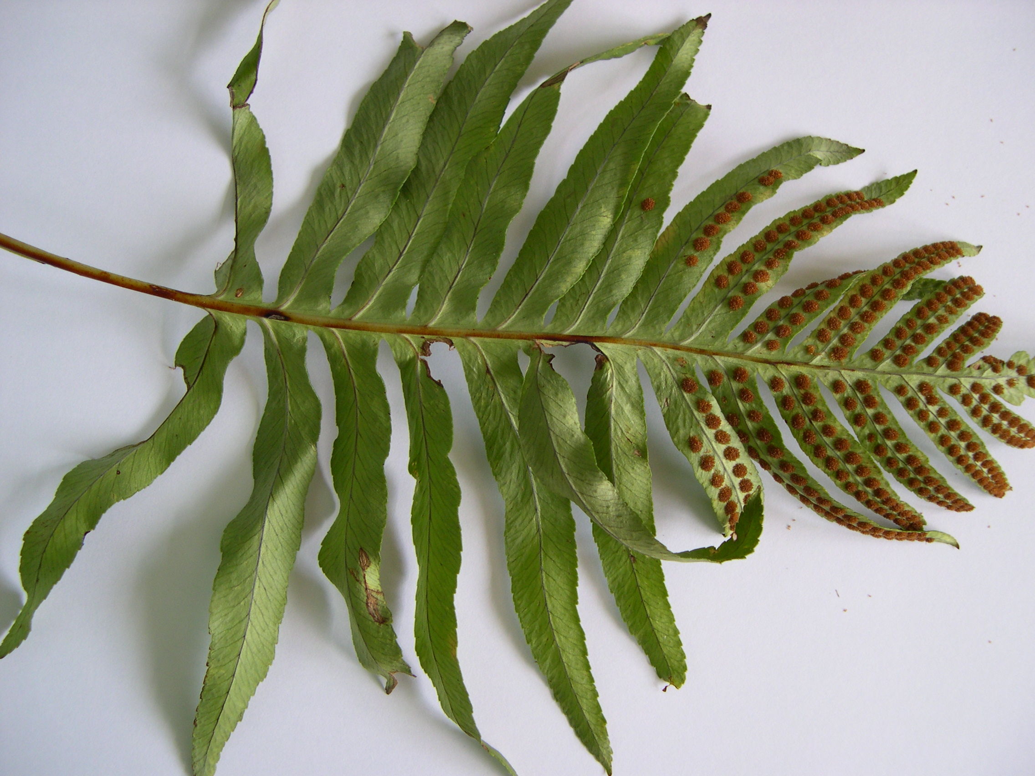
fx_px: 1136
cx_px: 518
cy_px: 388
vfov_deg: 37.7
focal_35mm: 38
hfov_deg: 49.0
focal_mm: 8
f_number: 2.8
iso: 100
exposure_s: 1/114
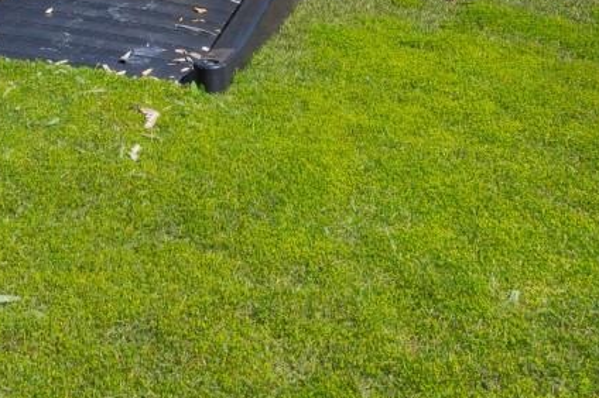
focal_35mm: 65
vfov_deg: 17.4
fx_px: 1081
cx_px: -27
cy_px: -298
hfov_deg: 28.7
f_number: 9
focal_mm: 11.5
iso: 100
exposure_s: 1/320
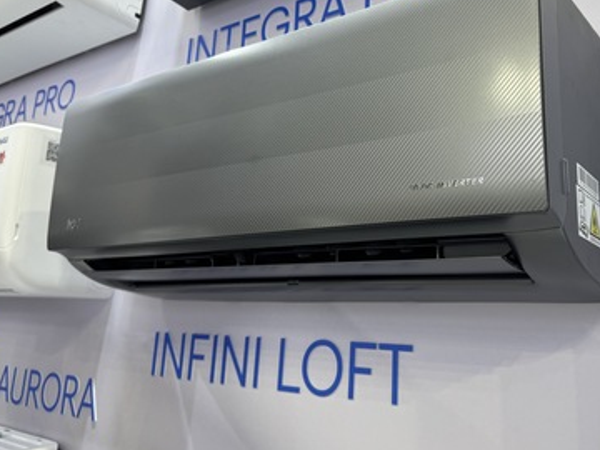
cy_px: 182
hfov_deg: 56.1
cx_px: 378
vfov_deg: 44.0
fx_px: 555
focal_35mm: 32
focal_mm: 6.76
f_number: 1.78
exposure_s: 1/50
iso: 125
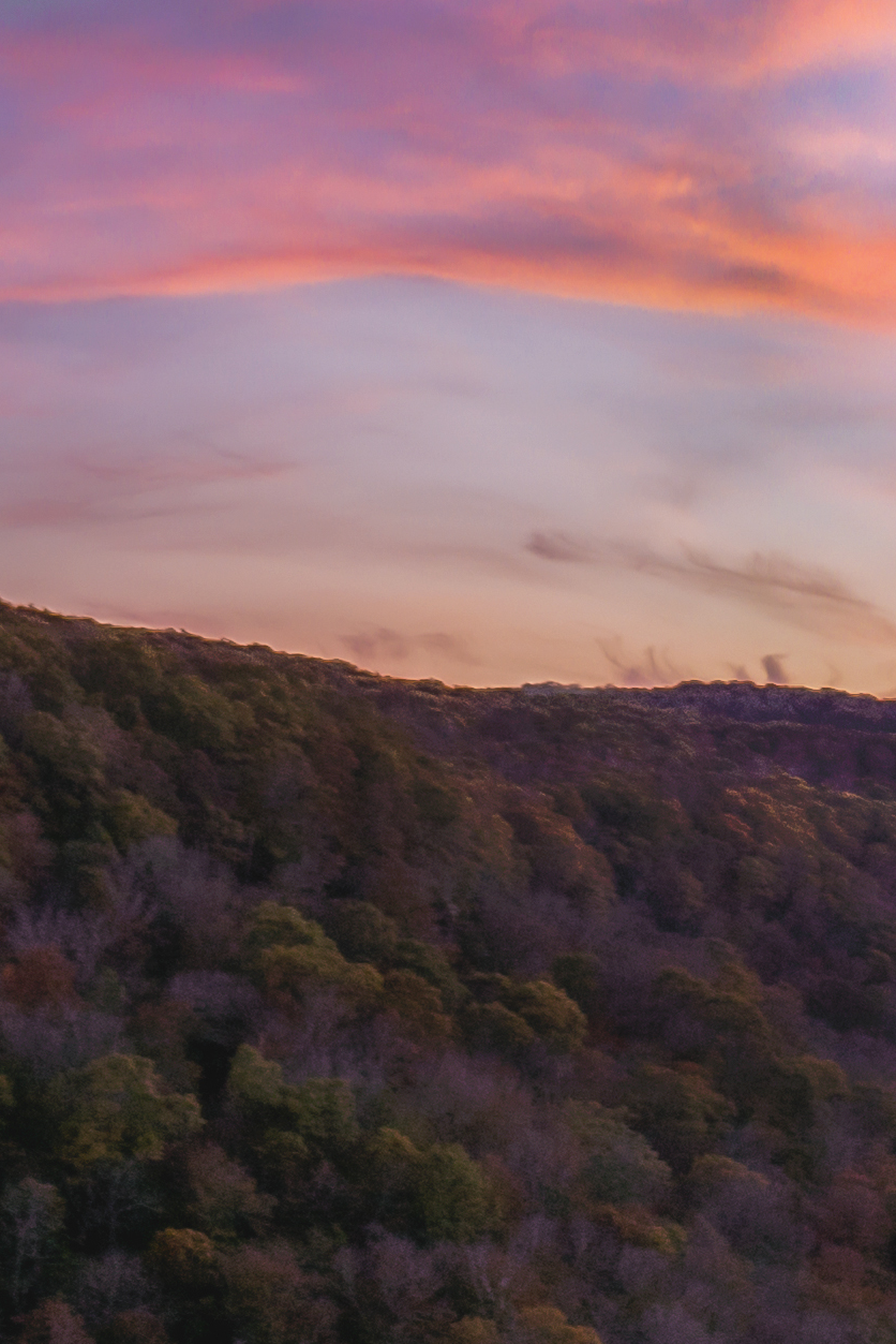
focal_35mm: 99
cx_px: 1551
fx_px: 3694
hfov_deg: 12.7
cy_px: 1412
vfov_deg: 19.9
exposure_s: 1/80
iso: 200
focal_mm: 16
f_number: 6.3
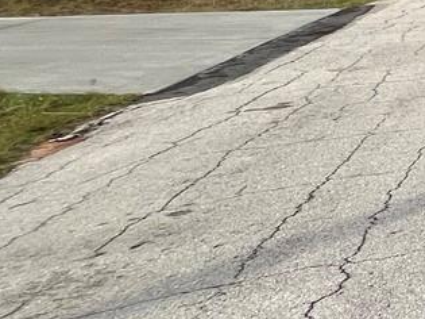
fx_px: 810
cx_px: 1033
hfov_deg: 15.0
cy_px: -100
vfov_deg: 20.3
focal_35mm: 66
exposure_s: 1/935
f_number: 1.8
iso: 32
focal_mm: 1.57
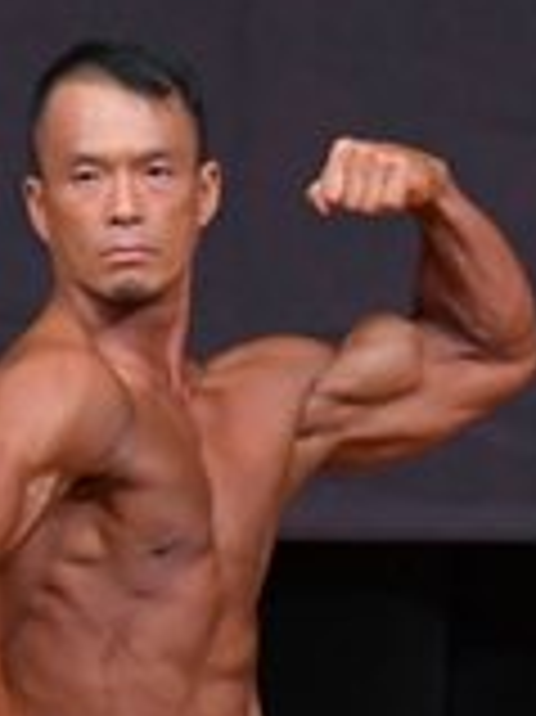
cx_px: 223
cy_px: 919
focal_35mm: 1263
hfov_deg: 1.2
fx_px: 26110
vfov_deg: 1.6
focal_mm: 180
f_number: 5.6
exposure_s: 1/400
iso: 4000
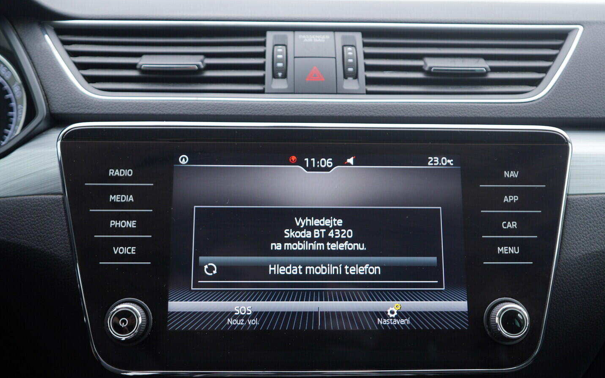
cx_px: 305
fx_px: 610
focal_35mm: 37
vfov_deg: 34.4
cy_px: 197
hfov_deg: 52.8
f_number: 2.8
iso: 125
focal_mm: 24
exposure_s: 1/40
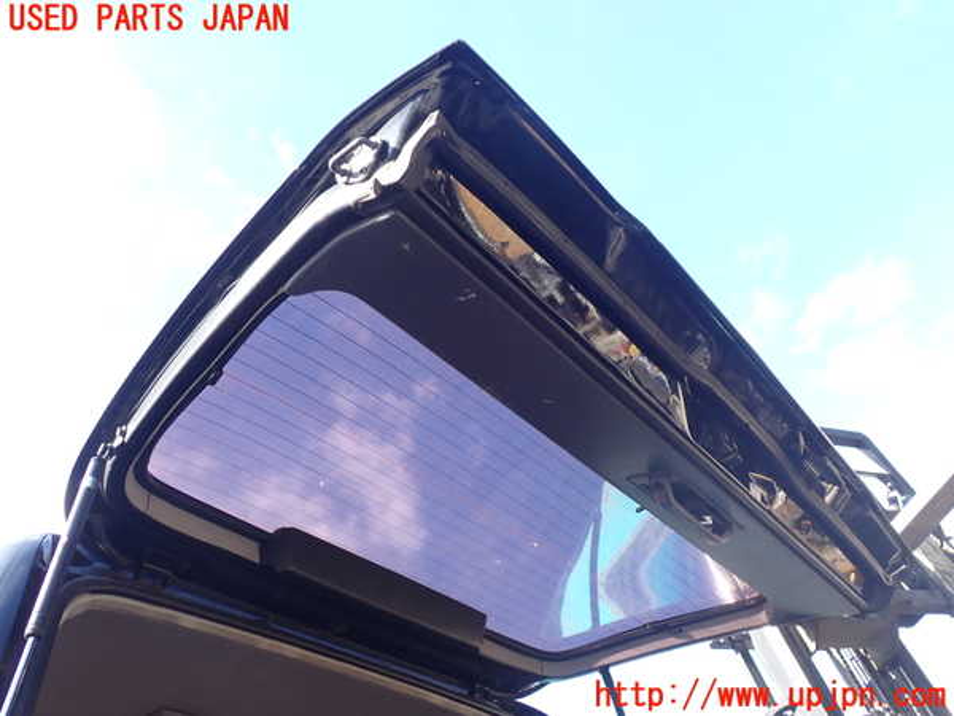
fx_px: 827
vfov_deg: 46.8
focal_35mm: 30
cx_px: 477
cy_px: 358
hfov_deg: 60.0
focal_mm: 5.4
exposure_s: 1/125
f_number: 3.2
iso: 100
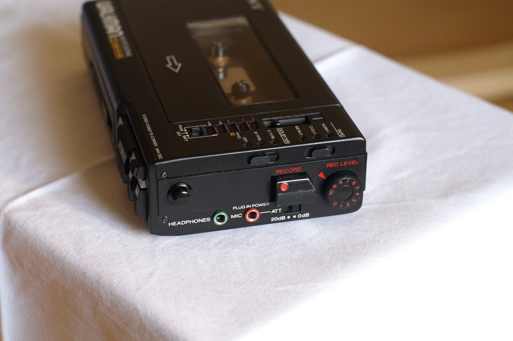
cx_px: 256
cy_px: 170
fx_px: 1067
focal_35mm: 75
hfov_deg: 27.0
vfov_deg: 18.1
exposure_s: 1/15
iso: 400
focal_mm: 50
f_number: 5
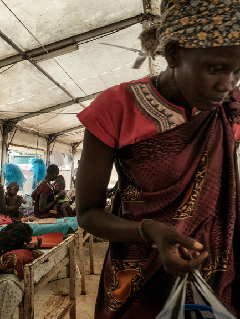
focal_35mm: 40
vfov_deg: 46.8
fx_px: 370
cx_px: 154
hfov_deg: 35.7
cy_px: 168
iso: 800
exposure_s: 1/160
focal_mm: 16
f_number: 14
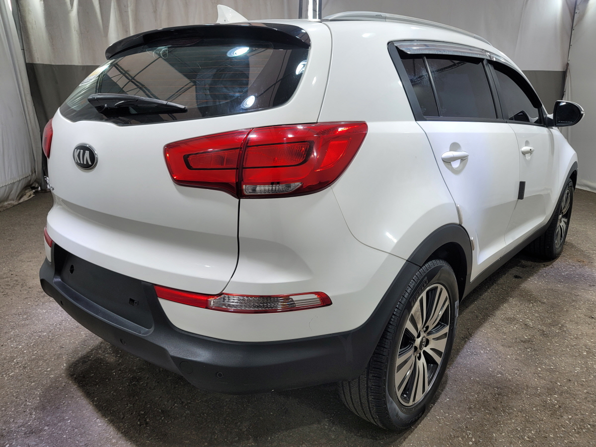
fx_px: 430
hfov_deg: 69.4
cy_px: 224
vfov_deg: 54.9
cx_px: 298
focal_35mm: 25
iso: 32
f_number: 1.8
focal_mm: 7
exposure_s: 1/120
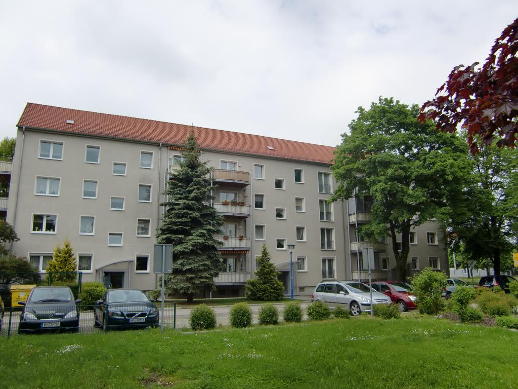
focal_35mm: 28
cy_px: 194
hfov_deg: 63.4
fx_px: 419
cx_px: 259
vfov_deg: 49.7
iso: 64
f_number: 7
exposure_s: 1/250
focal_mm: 4.9
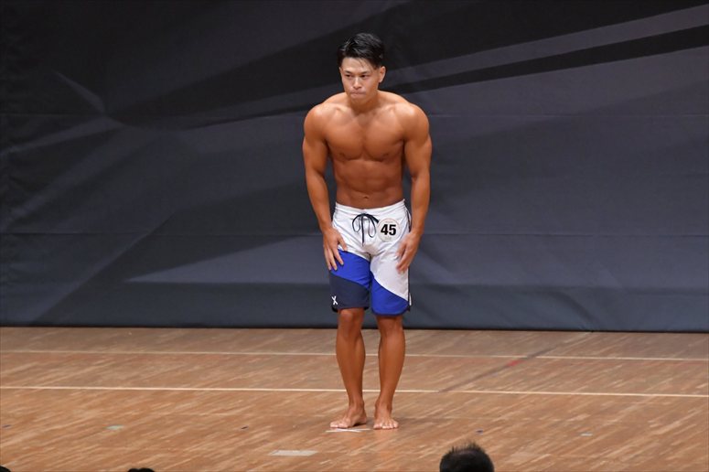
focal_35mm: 300
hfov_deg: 6.9
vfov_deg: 4.6
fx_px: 5906
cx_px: 354
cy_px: 236
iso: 6400
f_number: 5.6
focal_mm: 200
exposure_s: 1/400
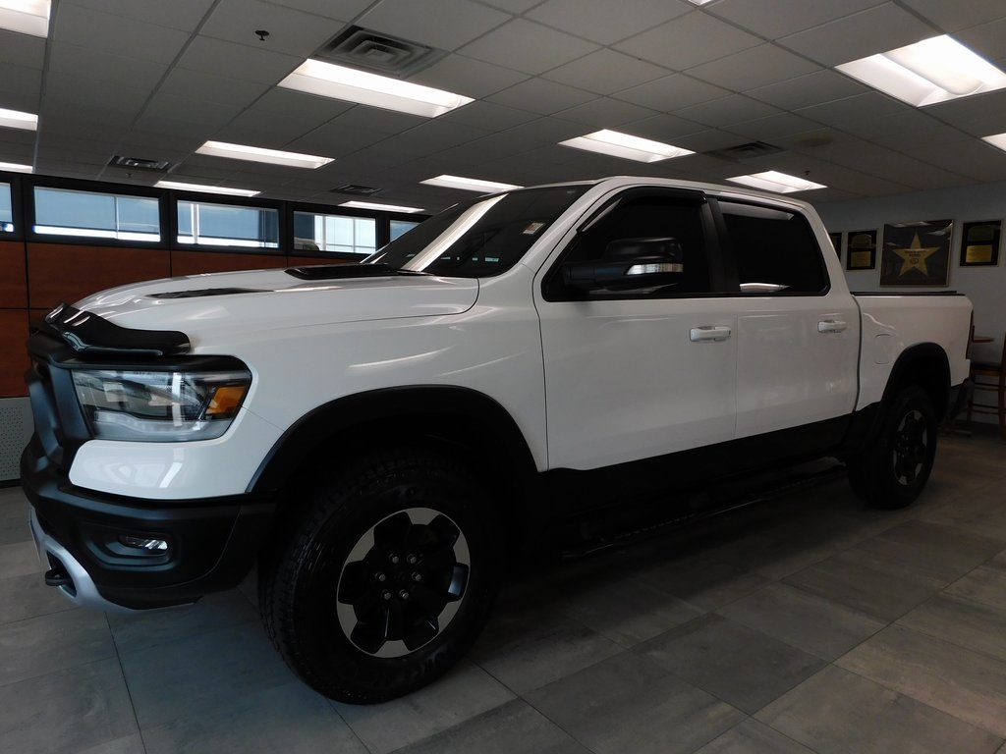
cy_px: 377
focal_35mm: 23
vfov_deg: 58.9
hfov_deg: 73.9
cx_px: 503
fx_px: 668
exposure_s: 1/60
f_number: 3
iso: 125
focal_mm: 4
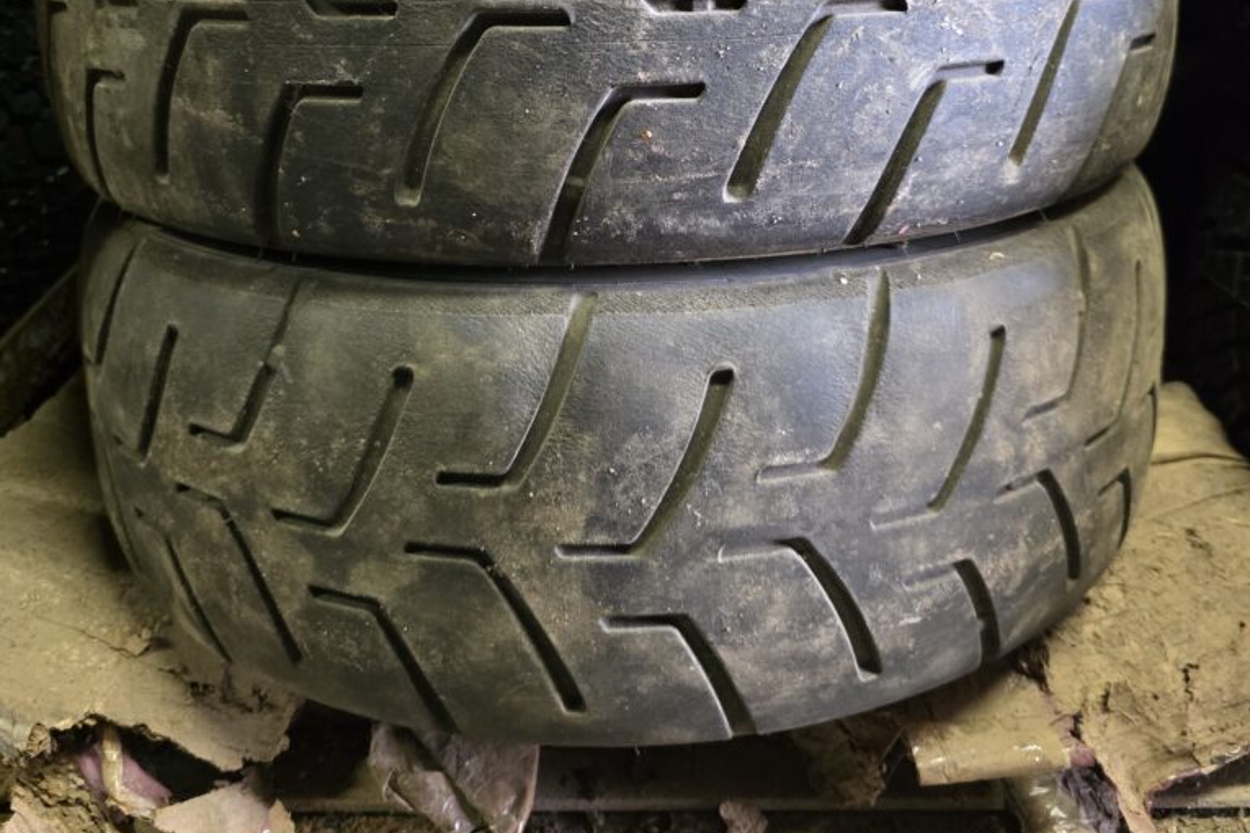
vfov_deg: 39.6
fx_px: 1111
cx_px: 624
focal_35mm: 32
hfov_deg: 58.7
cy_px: 176
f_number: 1.7
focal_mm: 6.3
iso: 1250
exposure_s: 1/60
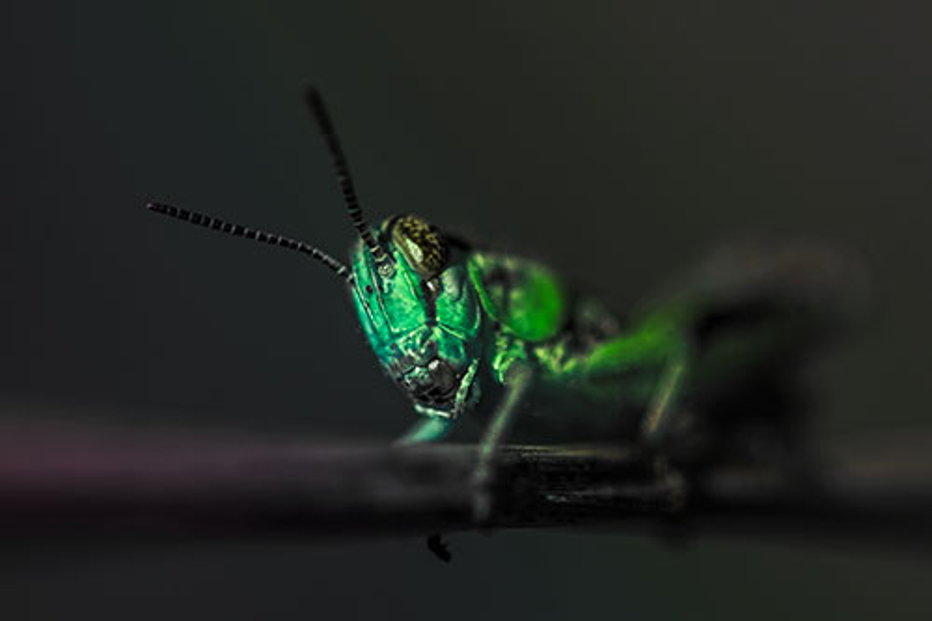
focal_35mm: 210
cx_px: 466
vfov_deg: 6.5
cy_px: 310
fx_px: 5435
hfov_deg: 9.8
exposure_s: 1/800
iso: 500
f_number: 11
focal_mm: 210
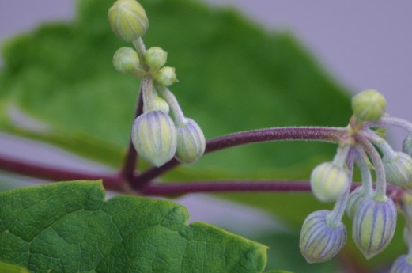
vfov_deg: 1.5
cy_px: 185
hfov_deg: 2.3
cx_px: 236
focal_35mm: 885
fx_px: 10107
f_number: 5.6
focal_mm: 300
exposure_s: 1/250
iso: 450
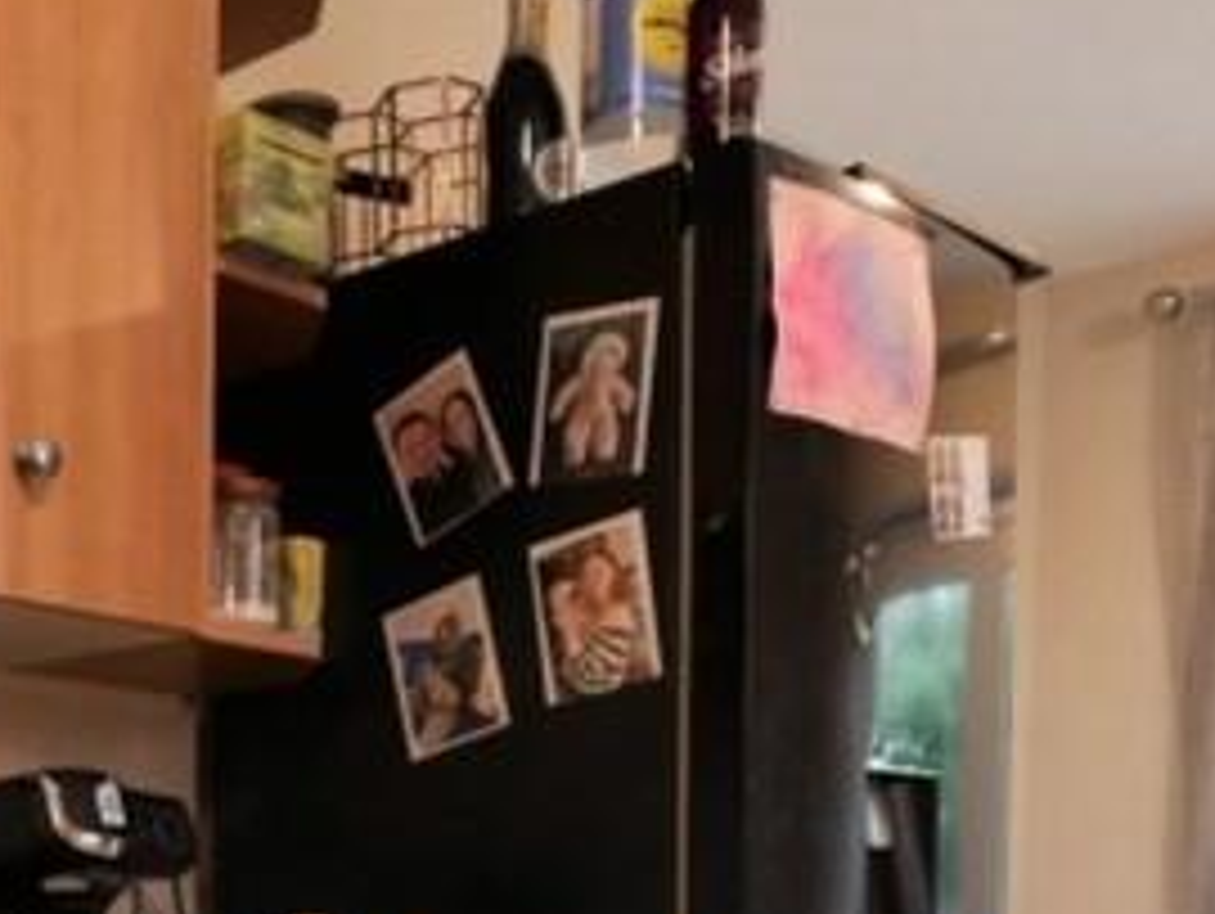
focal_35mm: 53
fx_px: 1862
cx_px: -135
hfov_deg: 31.8
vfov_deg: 25.2
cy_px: 1056
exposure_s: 1/60
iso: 1000
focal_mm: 7
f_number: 4
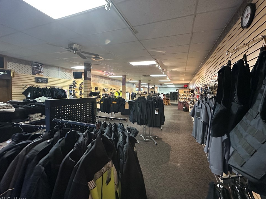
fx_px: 115
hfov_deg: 98.1
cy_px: 98
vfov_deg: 81.7
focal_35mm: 15
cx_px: 140
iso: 500
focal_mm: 2.22
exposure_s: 1/60
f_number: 2.2
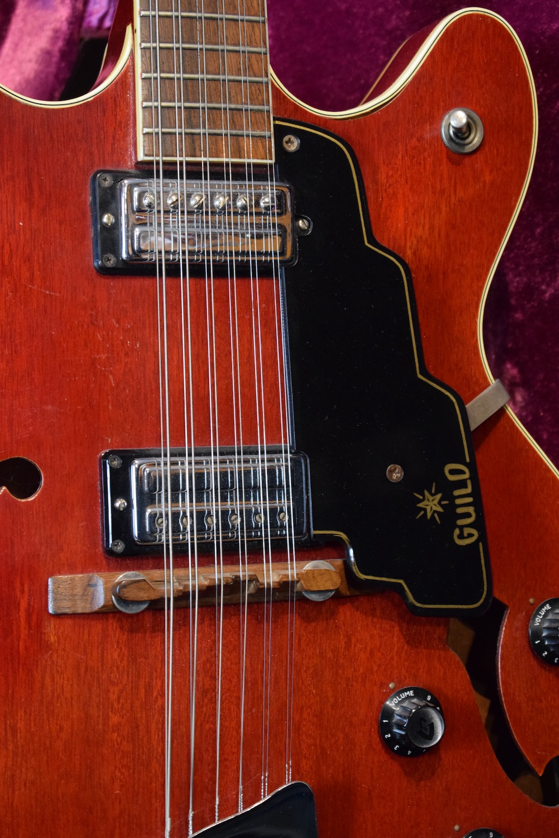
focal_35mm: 82
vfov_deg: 24.6
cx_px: 280
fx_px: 1921
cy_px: 419
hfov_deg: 16.6
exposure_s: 1/25
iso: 3200
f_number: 5.6
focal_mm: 55
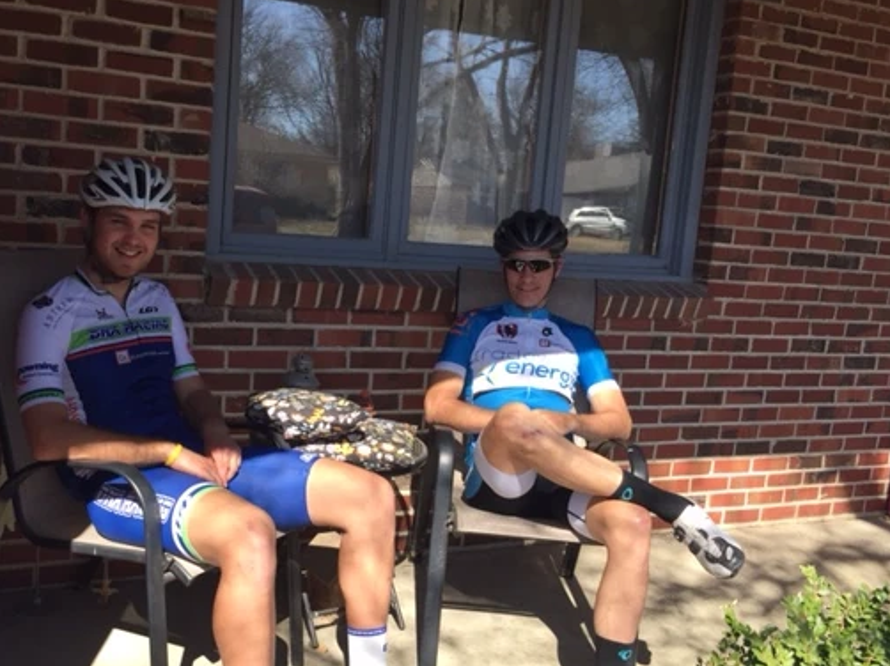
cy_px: 354
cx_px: 367
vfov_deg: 38.6
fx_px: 951
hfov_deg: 49.9
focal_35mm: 37
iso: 32
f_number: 2.2
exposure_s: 1/534
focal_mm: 4.15
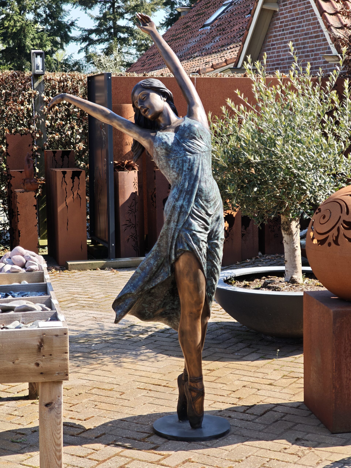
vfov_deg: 27.8
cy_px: 234
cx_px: 176
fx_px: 946
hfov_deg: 21.0
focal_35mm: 70
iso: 50
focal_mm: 11.5
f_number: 1.8
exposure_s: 1/958
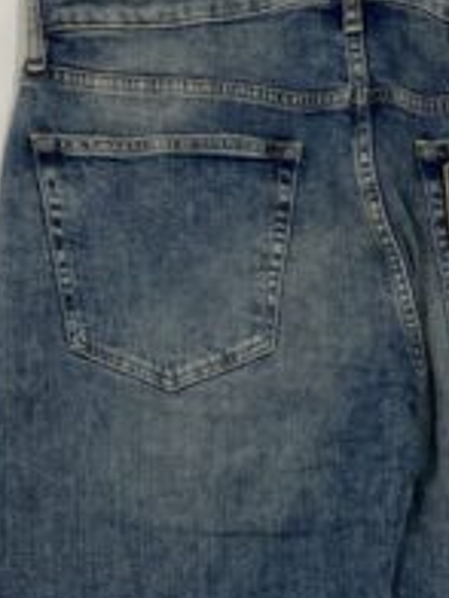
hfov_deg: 13.9
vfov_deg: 17.5
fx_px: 1833
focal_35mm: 106
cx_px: 342
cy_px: 763
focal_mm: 5.1
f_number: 1.6
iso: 100
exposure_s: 1/100
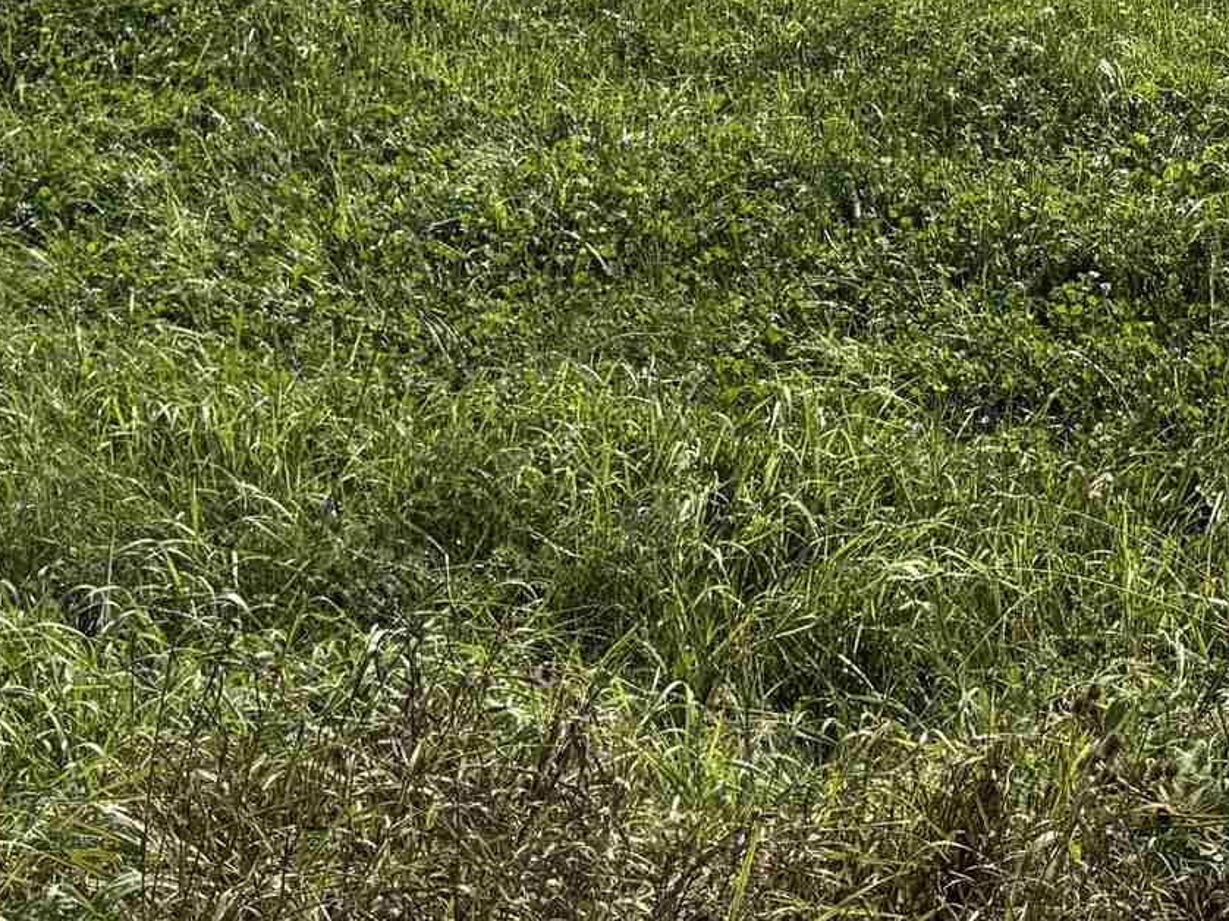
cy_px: -298
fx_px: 3123
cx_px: 1200
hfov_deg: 21.5
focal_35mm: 88
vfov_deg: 15.9
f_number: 1.78
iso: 80
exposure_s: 1/4975
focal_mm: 6.76
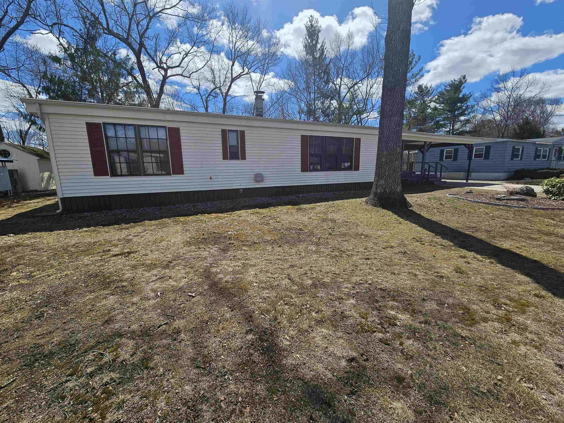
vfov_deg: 89.9
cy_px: 212
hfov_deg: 106.2
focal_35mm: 13
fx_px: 212
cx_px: 282
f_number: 2.2
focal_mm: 2.2
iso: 50
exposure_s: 1/2715
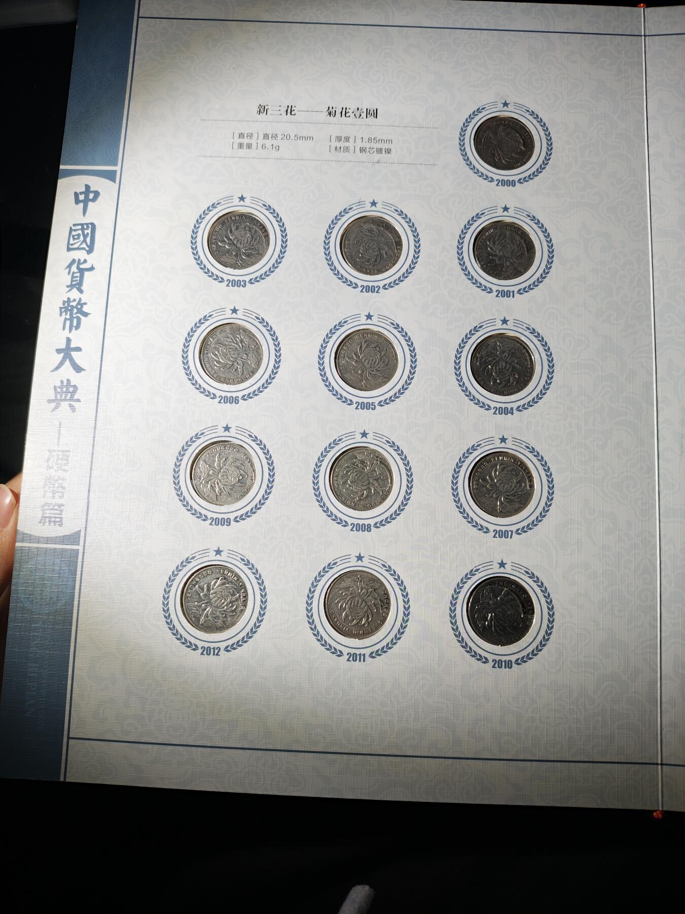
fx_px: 660
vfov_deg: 69.4
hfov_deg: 54.9
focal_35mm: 25
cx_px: 342
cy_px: 457
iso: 50
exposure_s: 1/274
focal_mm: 5.85
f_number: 1.63
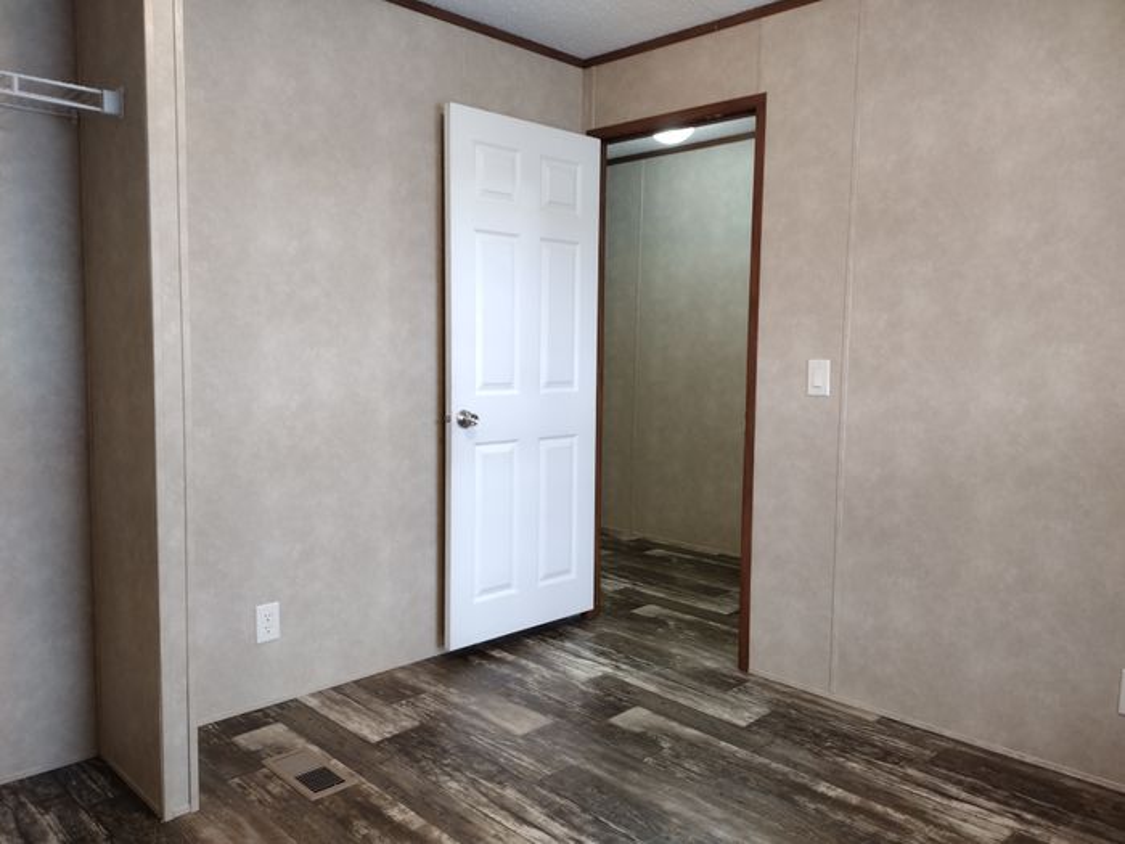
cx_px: 562
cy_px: 422
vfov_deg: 51.4
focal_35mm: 27
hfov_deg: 65.3
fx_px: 877
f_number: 1.7
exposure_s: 1/40
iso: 378
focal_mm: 4.71
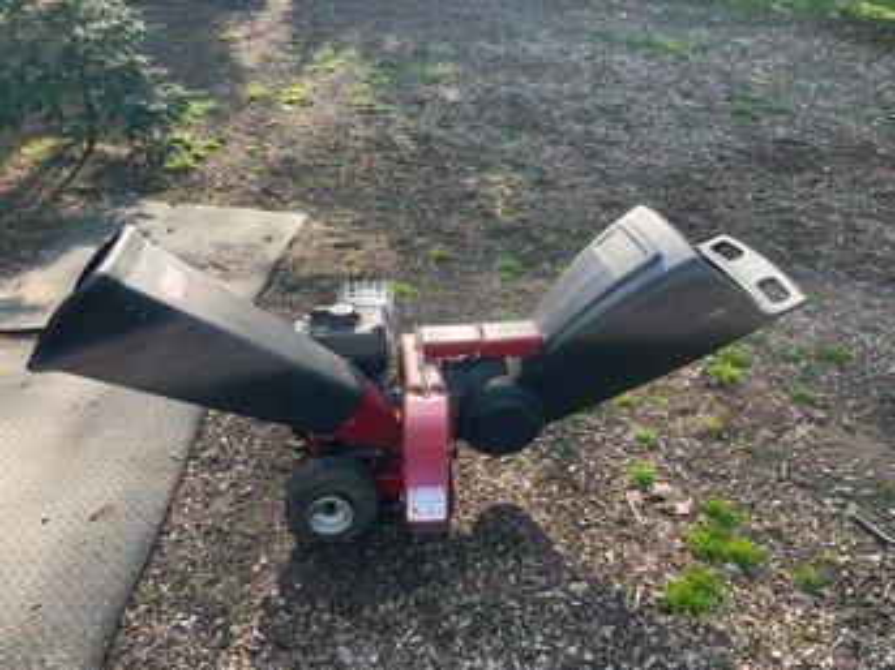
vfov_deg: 53.0
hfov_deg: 67.3
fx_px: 672
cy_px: 335
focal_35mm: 26
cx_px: 448
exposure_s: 1/305
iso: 32
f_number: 1.6
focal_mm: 4.2
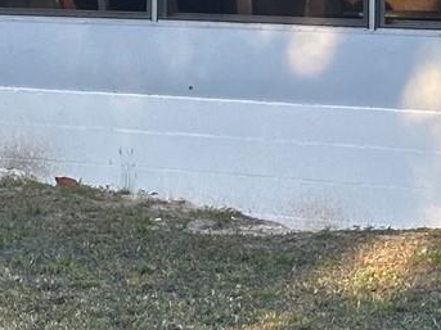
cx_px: 384
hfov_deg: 8.8
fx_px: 2853
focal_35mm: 224
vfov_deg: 6.6
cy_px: -131
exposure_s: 1/430
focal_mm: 6.86
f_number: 1.78
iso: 64
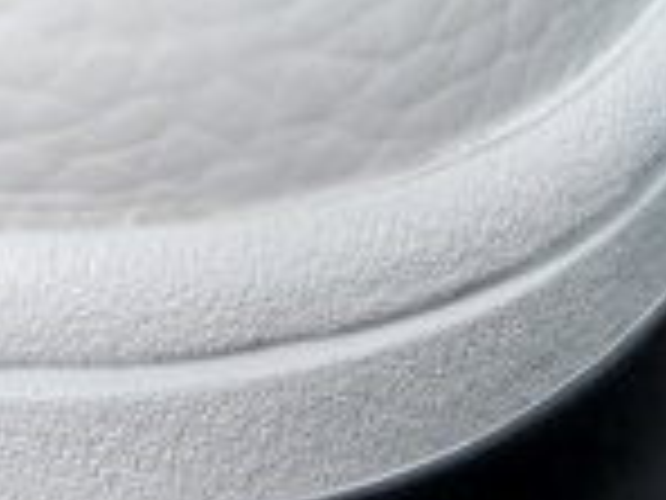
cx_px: 94
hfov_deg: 13.4
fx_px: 2809
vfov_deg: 9.5
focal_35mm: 146
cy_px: -491
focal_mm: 6.98
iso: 400
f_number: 2
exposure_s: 1/1567
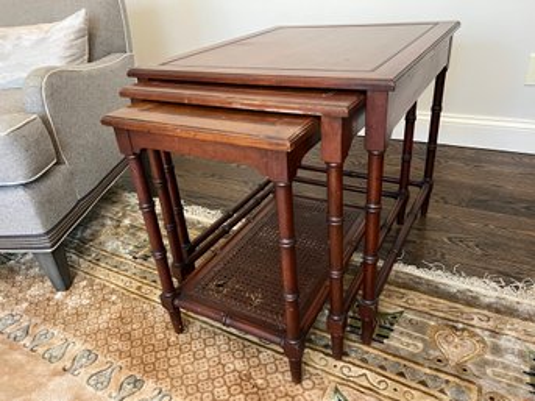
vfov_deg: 53.0
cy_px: 200
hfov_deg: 67.3
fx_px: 402
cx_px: 268
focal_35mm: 26
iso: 500
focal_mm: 5.7
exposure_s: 1/60
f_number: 1.5
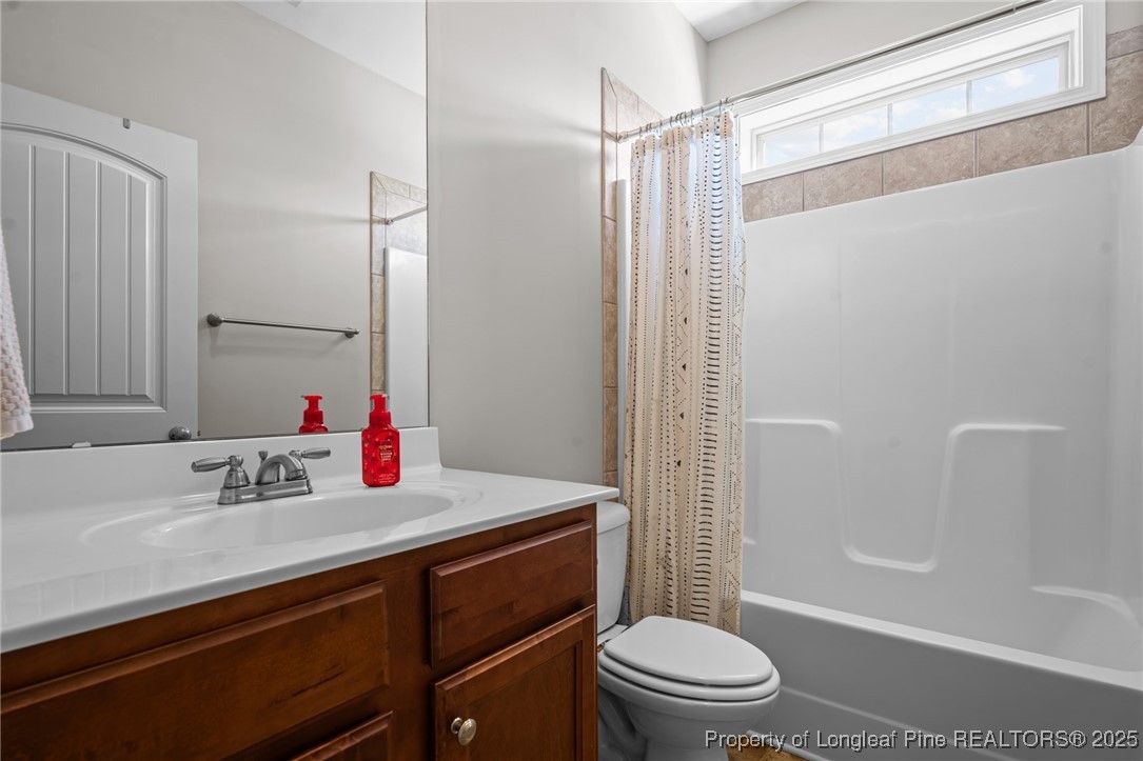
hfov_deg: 91.6
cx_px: 572
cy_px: 380
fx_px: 556
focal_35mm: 18
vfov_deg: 68.9
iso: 250
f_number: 8
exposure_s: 1/1.67
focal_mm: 17.5
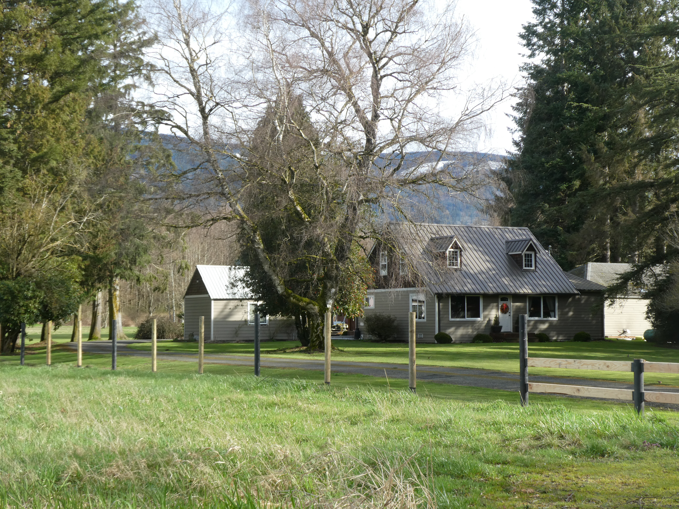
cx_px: 340
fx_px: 1118
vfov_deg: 25.7
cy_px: 254
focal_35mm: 57
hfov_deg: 33.8
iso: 80
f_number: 4.2
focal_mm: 10.3
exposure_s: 1/200
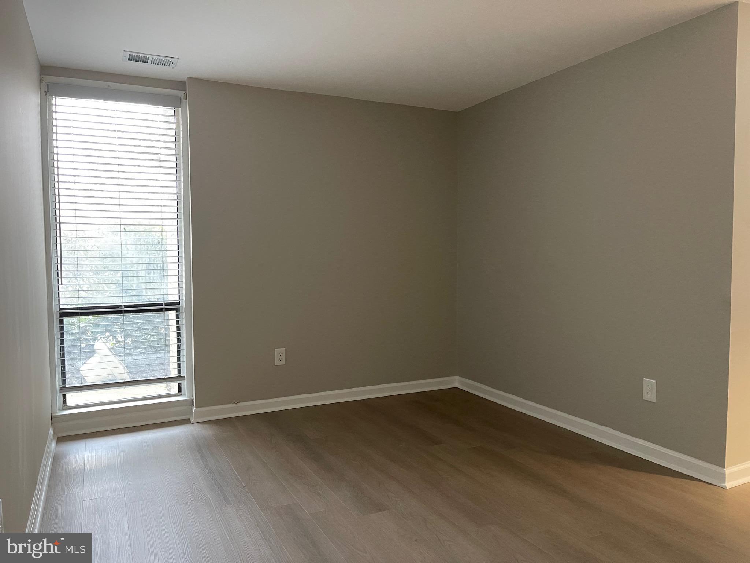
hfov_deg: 69.4
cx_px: 375
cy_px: 282
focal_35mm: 25
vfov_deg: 54.9
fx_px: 542
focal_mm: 5.1
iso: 640
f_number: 1.6
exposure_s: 1/30
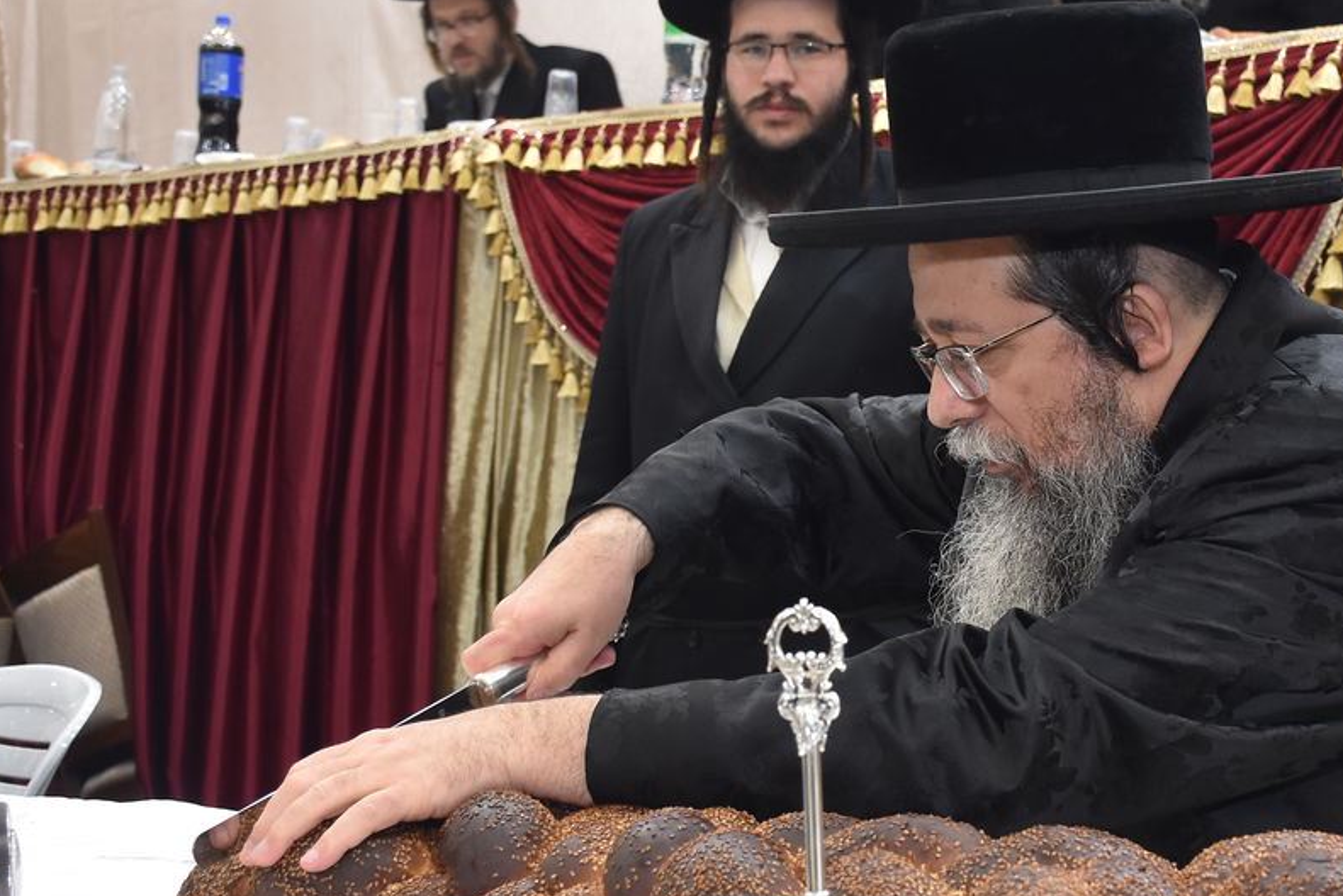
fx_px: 2575
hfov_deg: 28.9
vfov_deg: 19.7
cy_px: 487
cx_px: 981
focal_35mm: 69
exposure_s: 1/80
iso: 1000
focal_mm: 26
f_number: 5.6
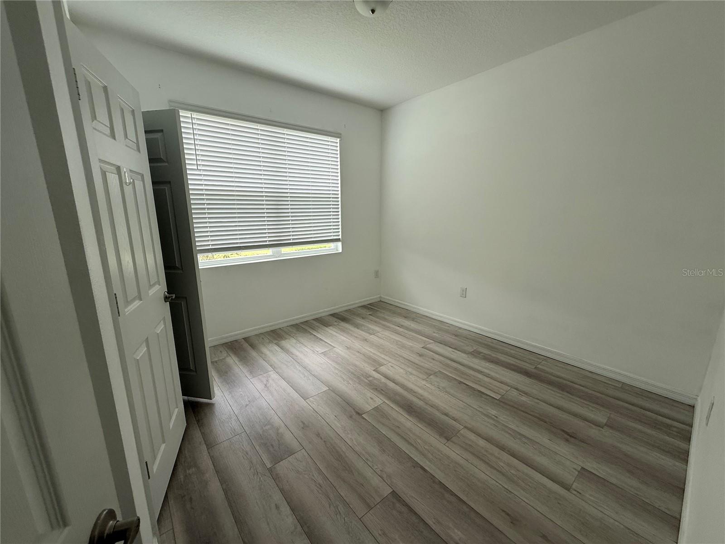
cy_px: 272
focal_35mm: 14
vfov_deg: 85.7
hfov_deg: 102.1
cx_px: 362
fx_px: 293
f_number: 2.2
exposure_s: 1/99
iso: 64
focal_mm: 2.22
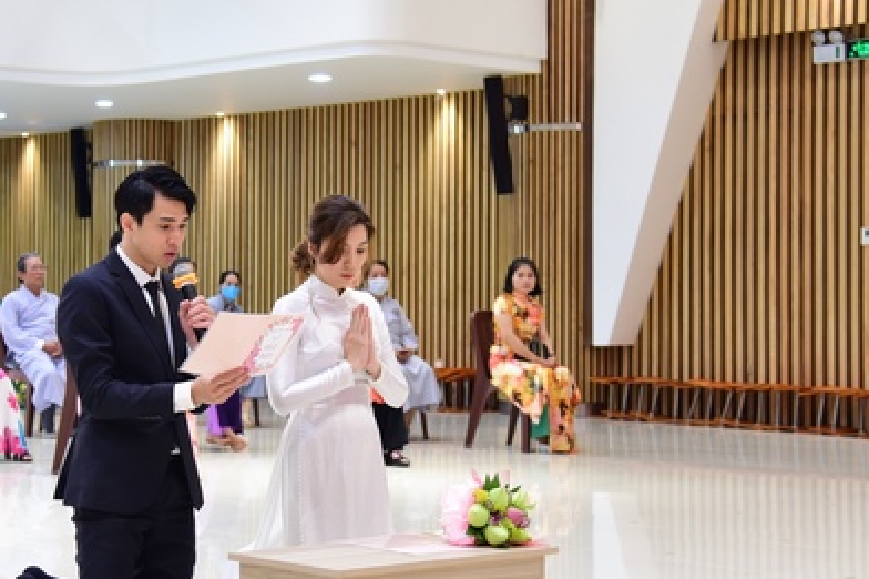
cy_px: 233
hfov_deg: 24.4
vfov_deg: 16.4
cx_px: 301
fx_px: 2003
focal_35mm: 83
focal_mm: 50
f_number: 4
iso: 1000
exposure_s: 1/50
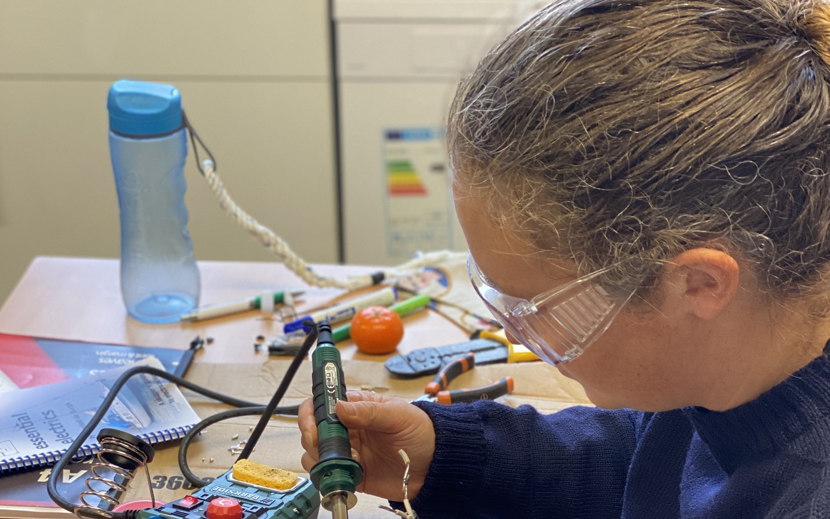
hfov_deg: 27.8
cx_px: 413
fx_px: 1674
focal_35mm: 74
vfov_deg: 17.5
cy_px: 425
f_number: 2
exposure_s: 1/100
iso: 200
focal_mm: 6
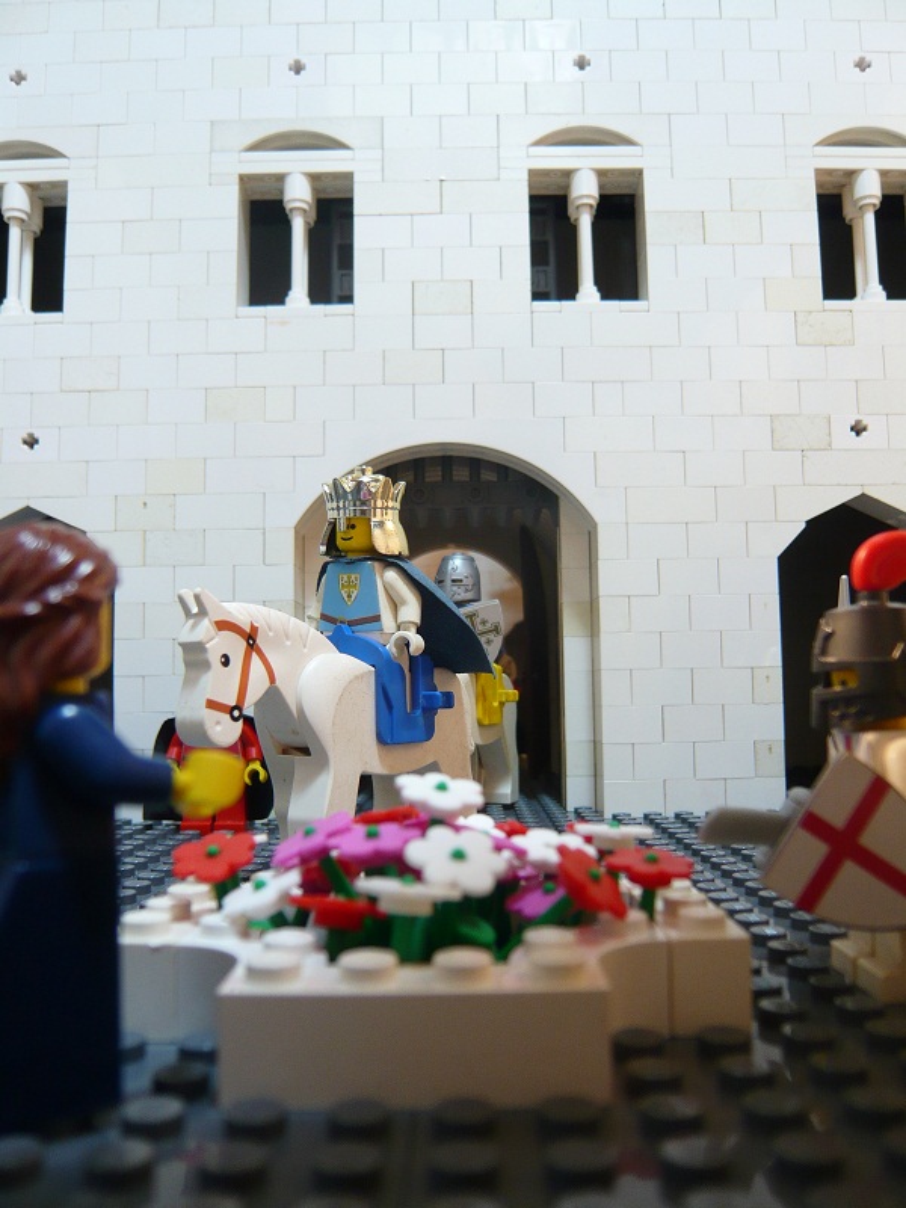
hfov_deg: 49.7
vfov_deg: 63.4
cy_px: 604
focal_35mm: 28
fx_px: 977
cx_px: 453
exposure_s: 1/30
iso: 125
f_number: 2.8
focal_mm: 4.6
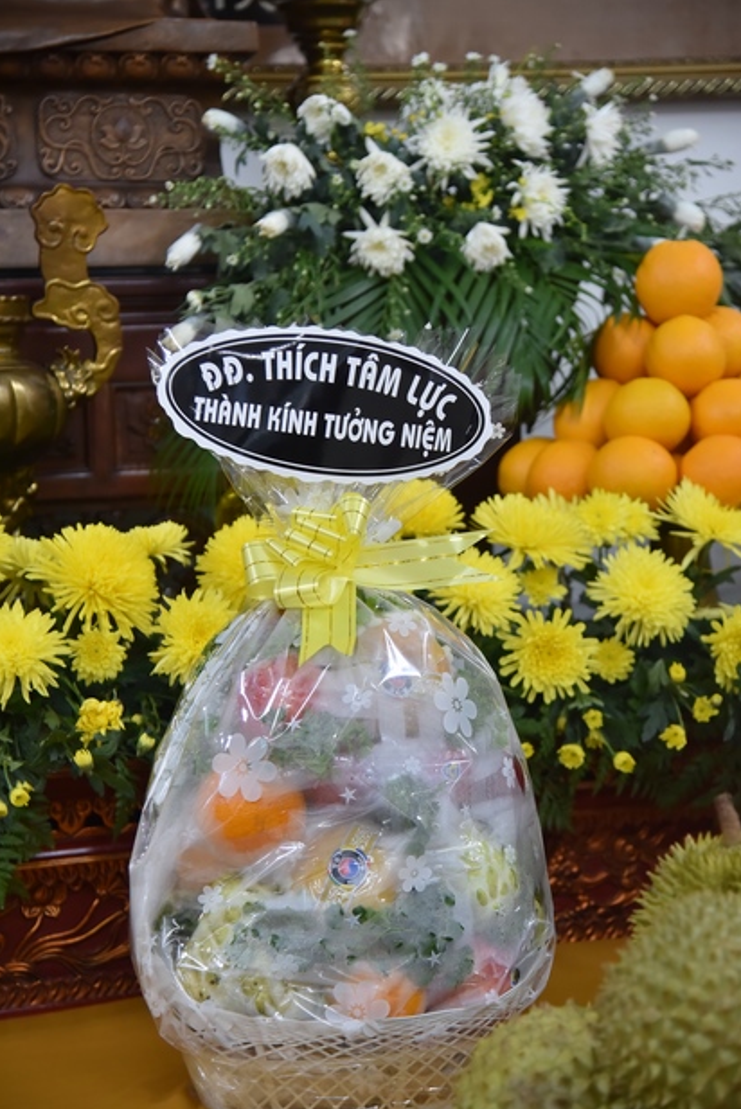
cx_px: 365
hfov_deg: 17.3
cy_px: 548
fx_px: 2436
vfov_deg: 25.7
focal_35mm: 79
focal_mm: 75
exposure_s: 1/60
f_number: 4
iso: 1600
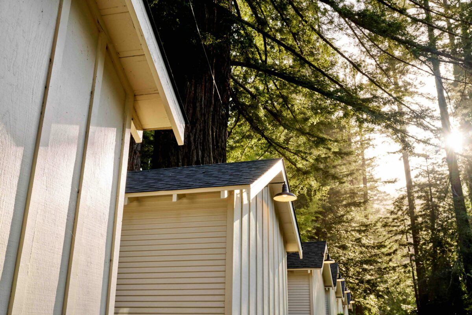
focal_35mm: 36
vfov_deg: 36.9
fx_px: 472
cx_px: 236
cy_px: 158
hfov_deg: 53.1
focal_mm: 36
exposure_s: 1/160
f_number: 8
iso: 400
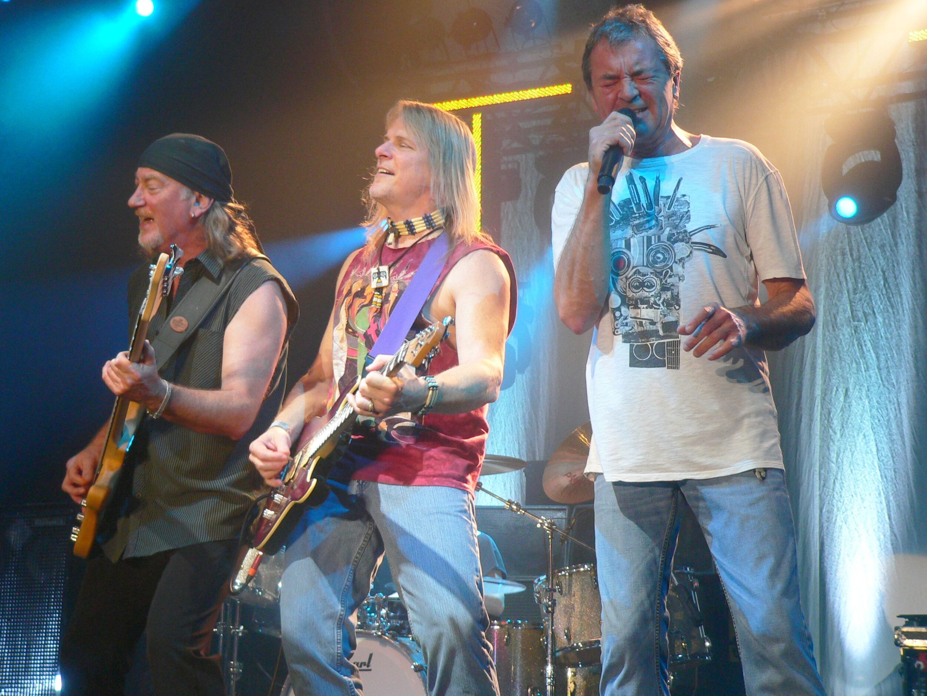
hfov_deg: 30.3
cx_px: 464
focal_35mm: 64
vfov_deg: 22.9
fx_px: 1714
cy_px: 348
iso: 150
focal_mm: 10.7
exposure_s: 1/125
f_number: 2.8
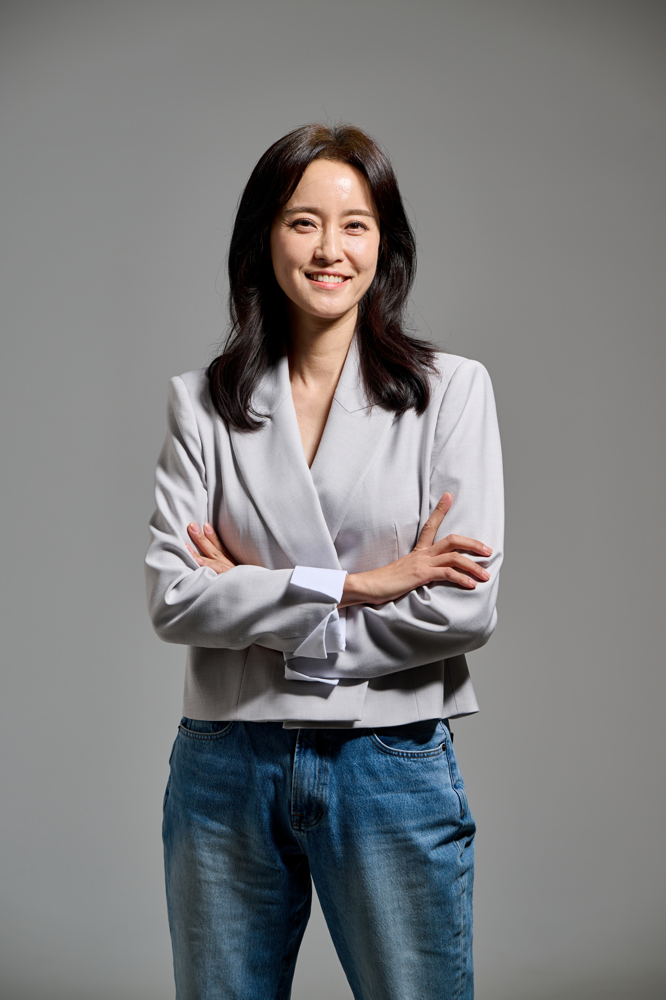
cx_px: 333
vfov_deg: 17.1
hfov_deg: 11.4
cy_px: 500
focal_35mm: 120
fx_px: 3330
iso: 100
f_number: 5
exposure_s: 1/160
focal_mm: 120
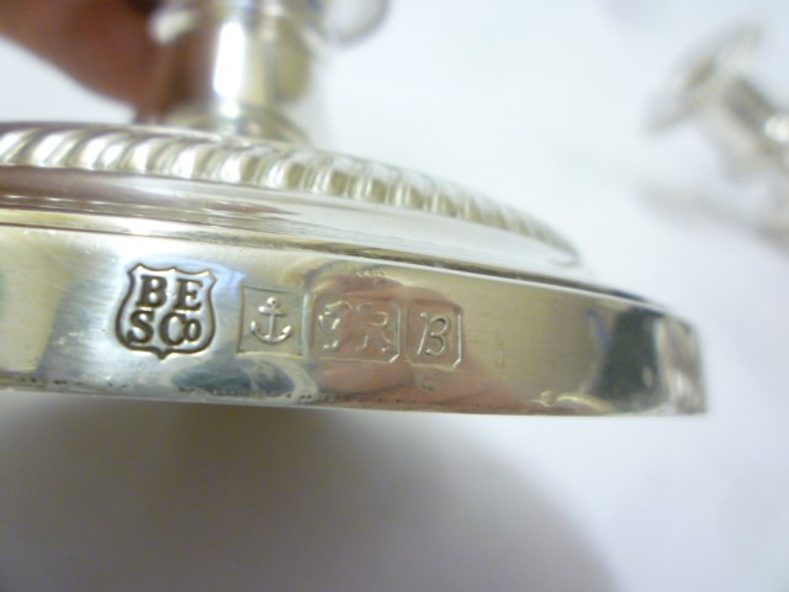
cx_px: 394
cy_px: 296
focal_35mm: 29
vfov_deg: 48.2
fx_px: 661
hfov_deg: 61.7
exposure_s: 1/30
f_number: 3.3
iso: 320
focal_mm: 5.2
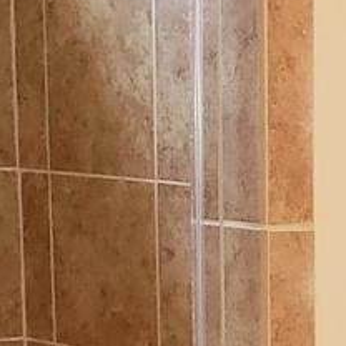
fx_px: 1798
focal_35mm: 159
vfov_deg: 10.3
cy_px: 632
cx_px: 596
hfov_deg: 10.4
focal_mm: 4.3
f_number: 2.4
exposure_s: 1/24
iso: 125
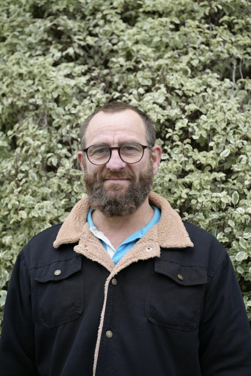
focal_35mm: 85
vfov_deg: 23.9
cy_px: 188
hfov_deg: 16.1
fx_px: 889
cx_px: 126
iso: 200
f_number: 4
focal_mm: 85
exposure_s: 1/160
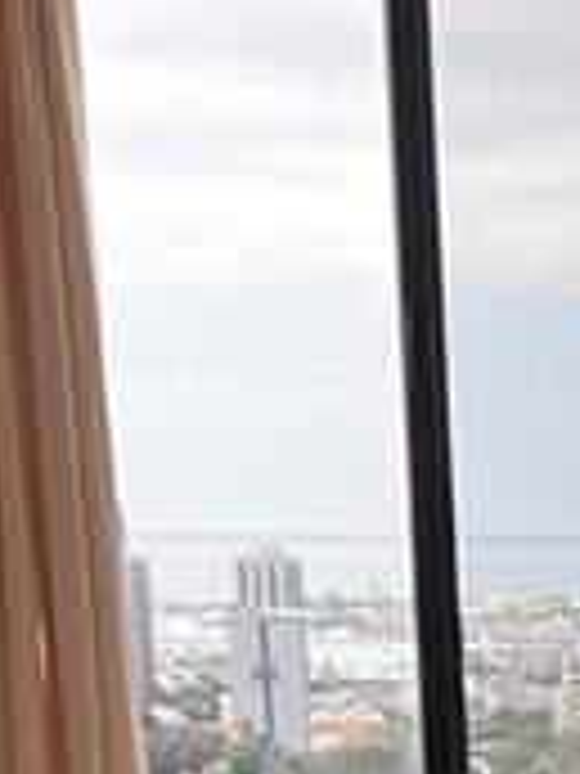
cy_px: 1472
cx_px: 1362
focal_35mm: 181
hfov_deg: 7.7
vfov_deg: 10.2
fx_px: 4044
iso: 50
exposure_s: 1/748
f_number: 1.5
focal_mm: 5.7
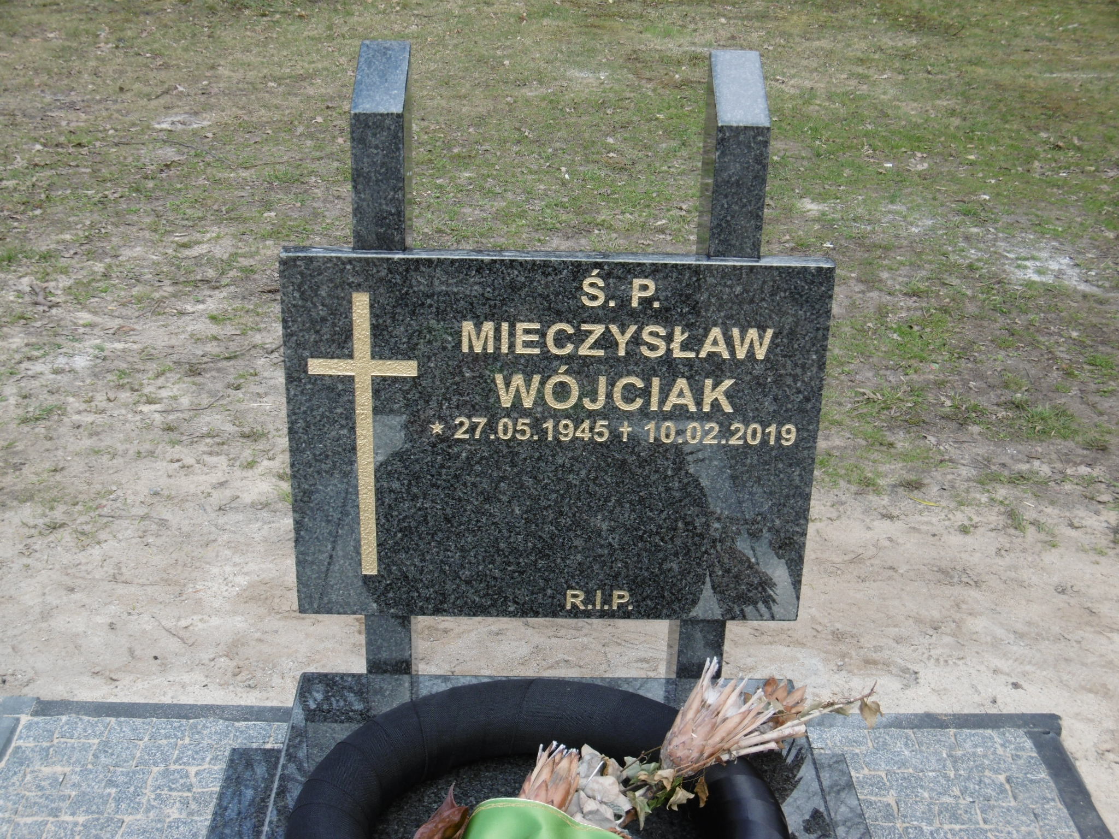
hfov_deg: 37.5
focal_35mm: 51
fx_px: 1649
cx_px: 560
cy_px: 420
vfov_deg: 28.6
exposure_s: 1/200
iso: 100
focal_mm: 9.2
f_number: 4
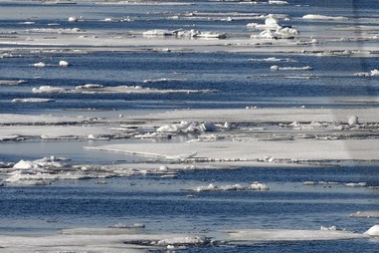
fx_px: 8832
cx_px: 717
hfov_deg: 2.4
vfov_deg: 1.6
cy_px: -18
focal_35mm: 839
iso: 200
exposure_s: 1/320
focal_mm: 200
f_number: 16
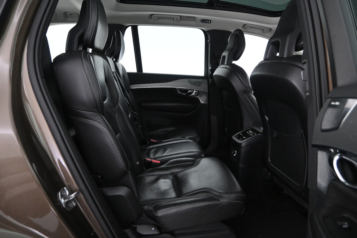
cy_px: 119
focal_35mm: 24
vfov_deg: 53.1
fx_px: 238
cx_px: 178
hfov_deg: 73.7
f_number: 3.5
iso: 3200
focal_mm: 16
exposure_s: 1/50
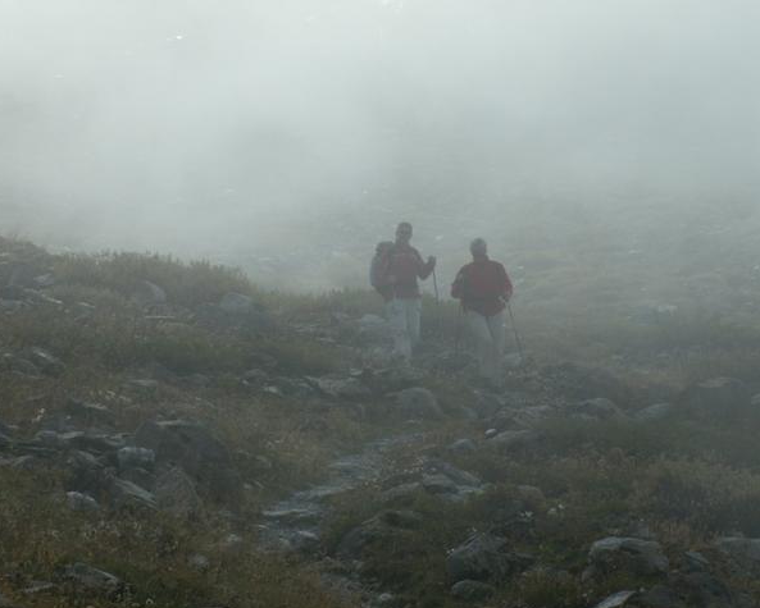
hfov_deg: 16.0
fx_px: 2701
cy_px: 306
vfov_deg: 12.9
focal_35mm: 120
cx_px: 402
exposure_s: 1/400
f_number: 8
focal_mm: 18.55
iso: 50
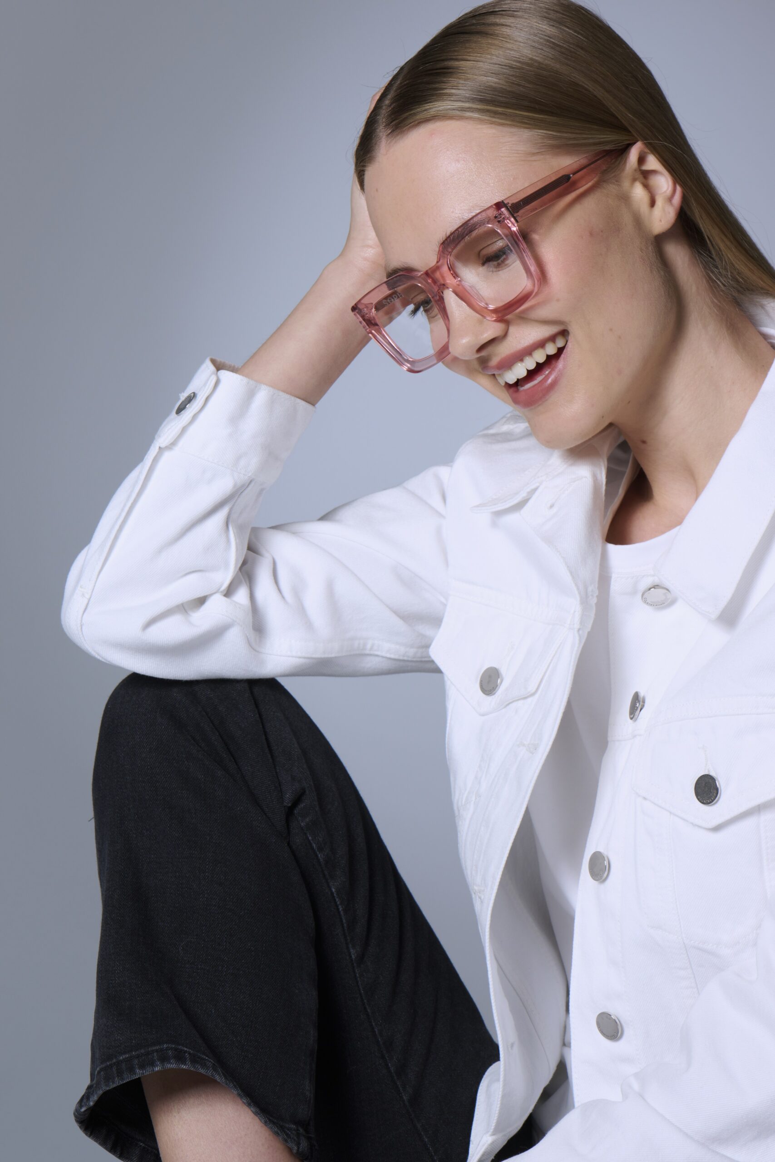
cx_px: 388
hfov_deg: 13.0
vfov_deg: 19.5
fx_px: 3390
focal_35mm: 105
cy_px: 581
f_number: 18
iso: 200
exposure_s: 1/125
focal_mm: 105
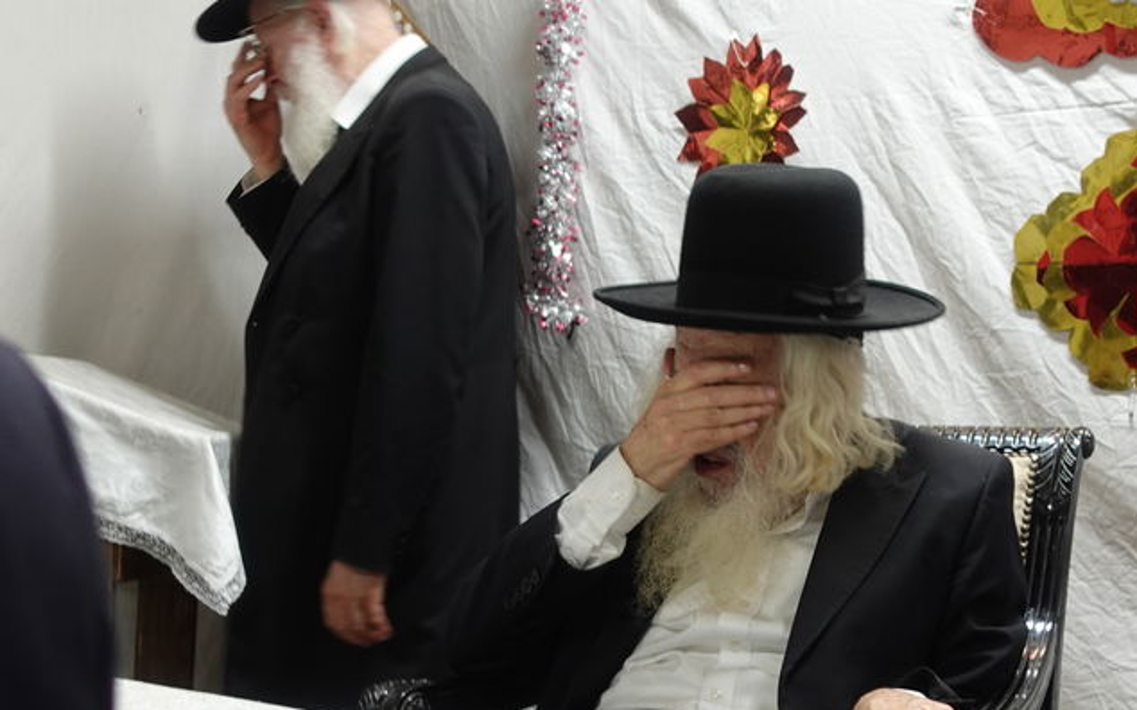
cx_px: 624
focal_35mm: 54
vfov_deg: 23.5
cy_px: 593
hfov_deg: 37.5
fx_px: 1673
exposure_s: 1/30
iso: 250
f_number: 1.8
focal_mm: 9.4
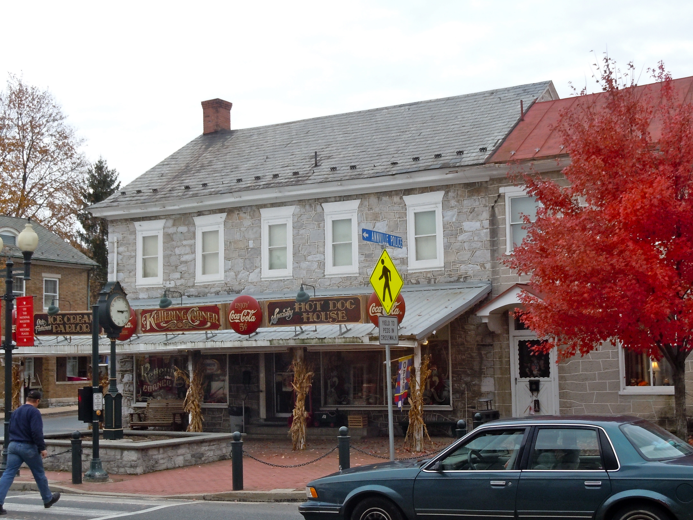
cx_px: 346
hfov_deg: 35.5
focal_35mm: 54
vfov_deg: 27.0
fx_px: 1081
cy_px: 260
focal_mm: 9.6
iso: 200
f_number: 4.9
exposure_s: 1/125
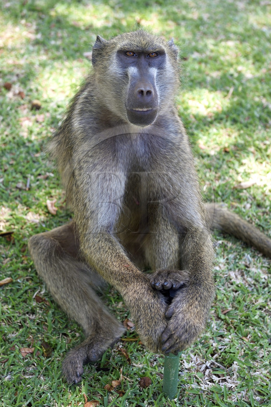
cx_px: 136
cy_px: 204
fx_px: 791
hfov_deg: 19.4
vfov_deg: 28.8
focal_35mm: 70
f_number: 5
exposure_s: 1/320
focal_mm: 70
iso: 400
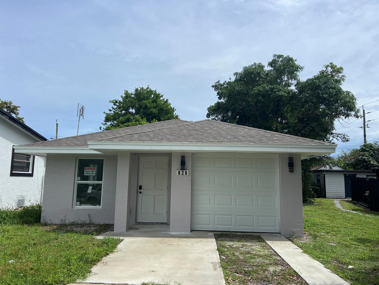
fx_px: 285
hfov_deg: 67.3
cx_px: 190
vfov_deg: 53.1
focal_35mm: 26
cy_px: 142
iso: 50
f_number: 1.5
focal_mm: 5.7
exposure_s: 1/7463
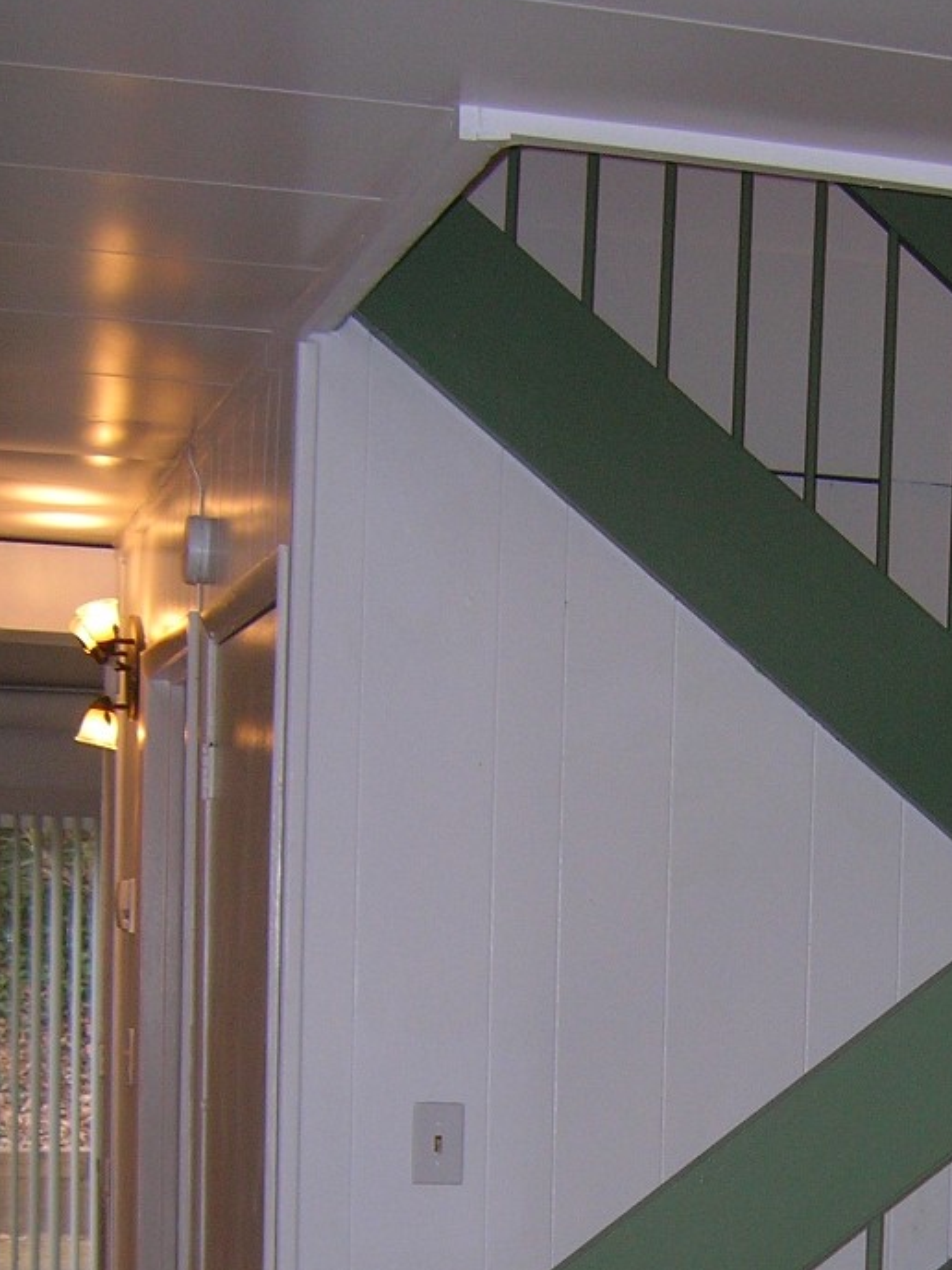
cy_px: 1258
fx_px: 2677
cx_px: 841
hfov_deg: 19.8
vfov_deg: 25.4
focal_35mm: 73
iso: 64
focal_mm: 5.7
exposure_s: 1/60.1
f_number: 2.9
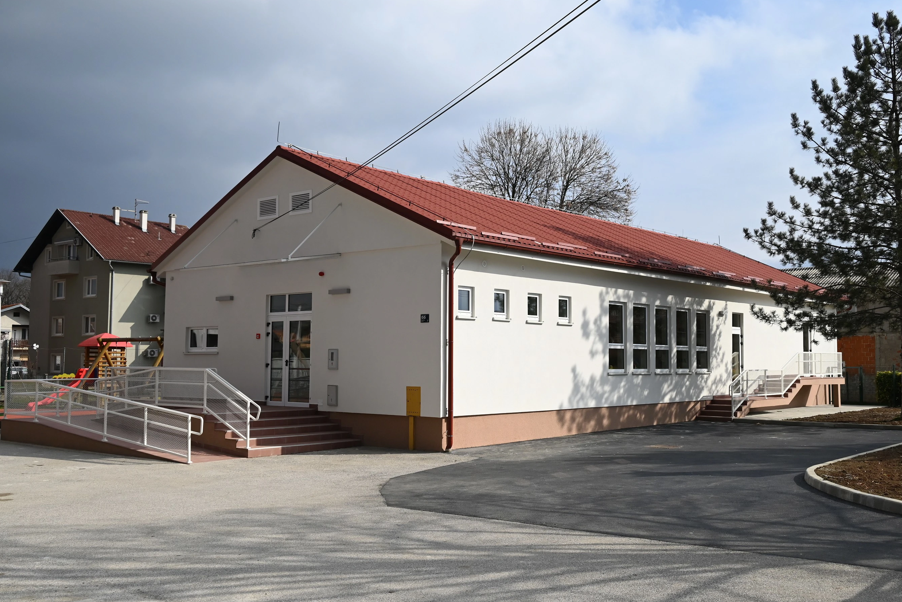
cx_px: 498
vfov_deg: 35.5
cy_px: 295
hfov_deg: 51.1
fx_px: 941
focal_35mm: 38
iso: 500
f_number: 6.3
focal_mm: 33.5
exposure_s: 1/3200
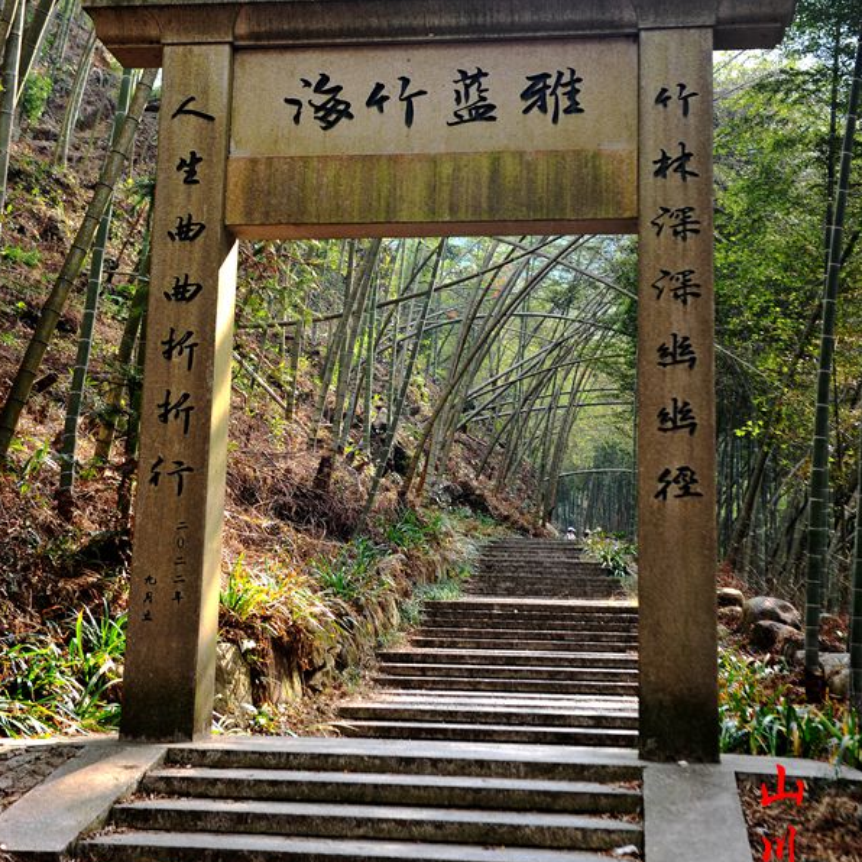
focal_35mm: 54
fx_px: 1521
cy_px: 373
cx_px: 430
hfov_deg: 31.6
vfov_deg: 31.6
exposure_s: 1/60
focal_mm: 42
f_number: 5
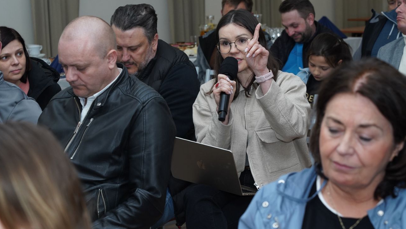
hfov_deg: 19.3
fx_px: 1195
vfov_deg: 10.9
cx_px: 202
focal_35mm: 111
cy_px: 125
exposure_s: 1/100
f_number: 8
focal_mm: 105
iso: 1250
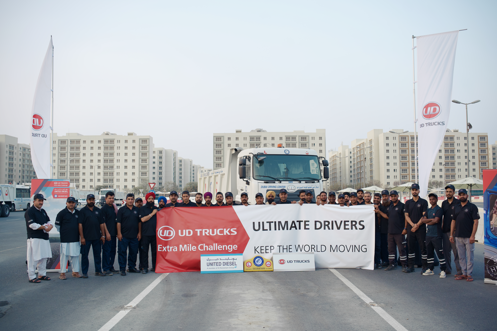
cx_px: 248
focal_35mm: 35
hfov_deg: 54.4
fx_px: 483
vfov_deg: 37.9
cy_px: 166
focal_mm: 35
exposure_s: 1/200
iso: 500
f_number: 3.5
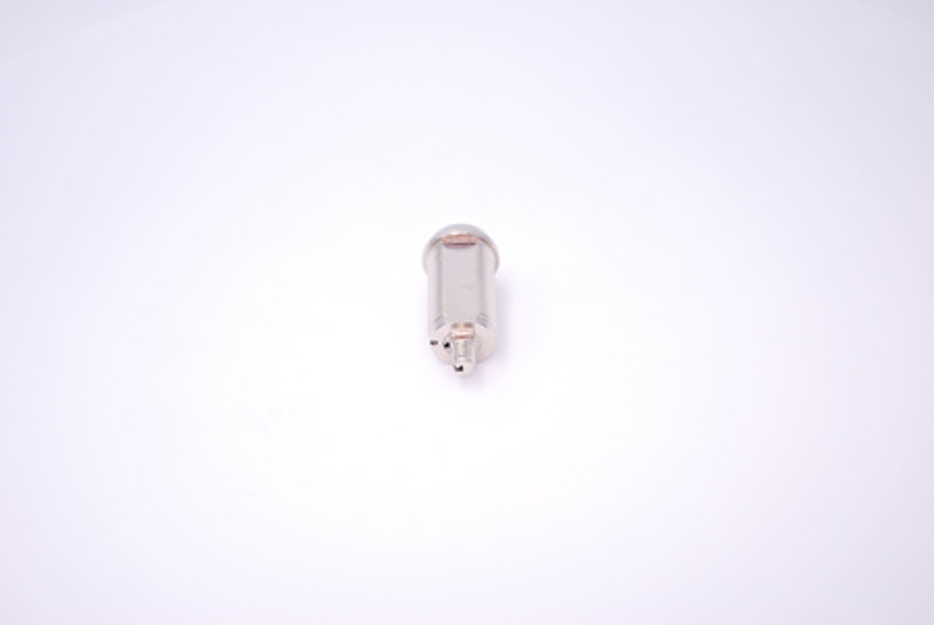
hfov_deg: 30.5
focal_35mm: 66
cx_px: 467
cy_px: 312
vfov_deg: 20.7
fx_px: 1714
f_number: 5.3
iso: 400
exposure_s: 1/125
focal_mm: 44
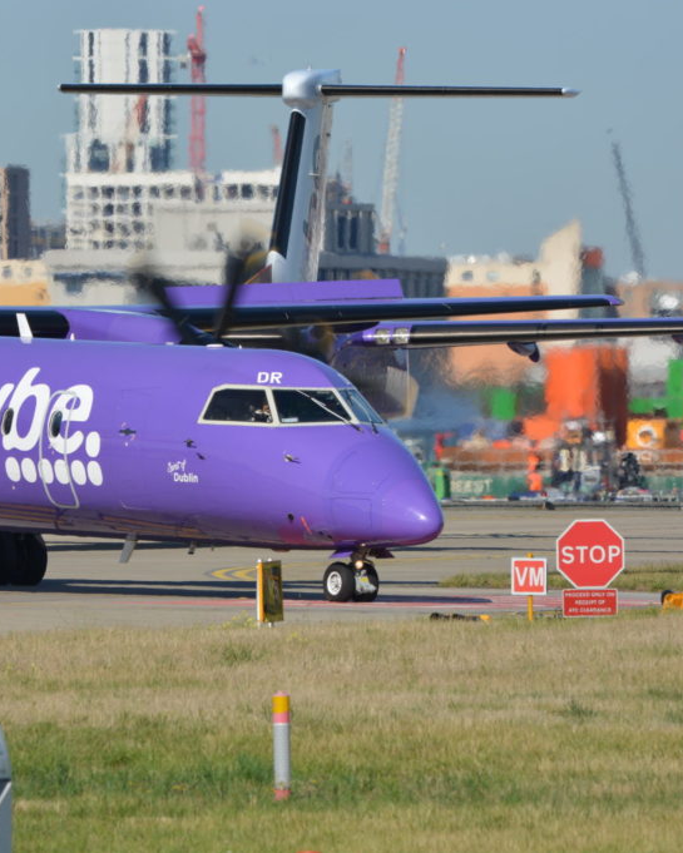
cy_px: 426
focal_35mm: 699
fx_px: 17658
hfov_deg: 2.2
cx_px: 172
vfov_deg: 2.8
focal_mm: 330
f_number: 10
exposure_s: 1/250
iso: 100
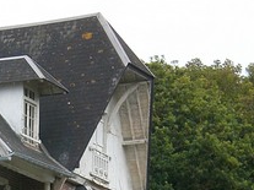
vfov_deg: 4.8
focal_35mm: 309
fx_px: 2266
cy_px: 278
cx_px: -70
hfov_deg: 6.4
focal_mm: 16.51
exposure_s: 1/200
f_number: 5.4
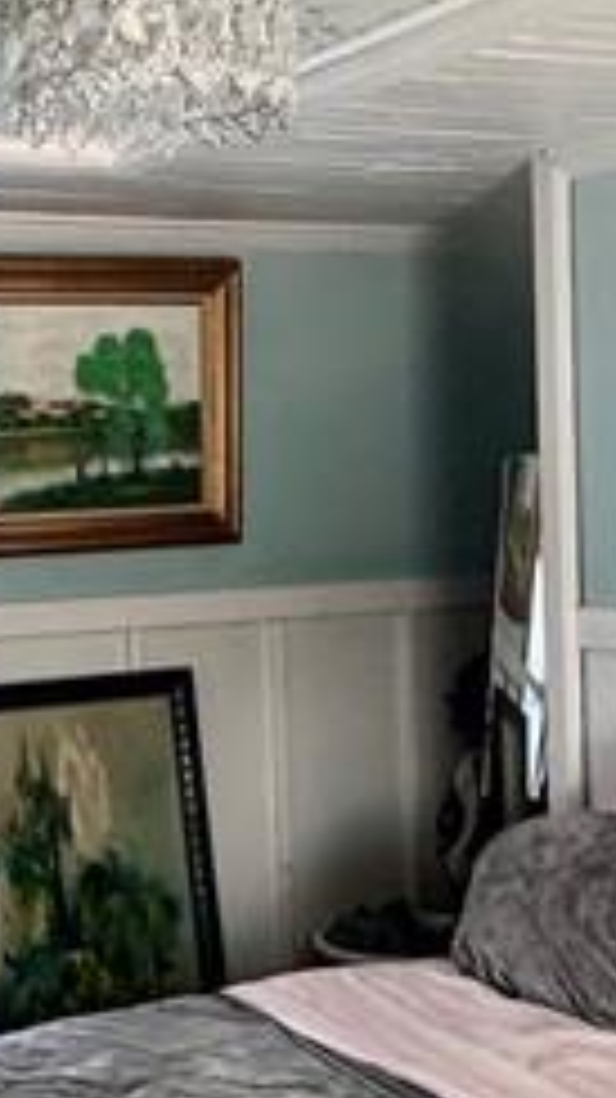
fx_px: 1861
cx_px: 148
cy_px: 616
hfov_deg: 18.7
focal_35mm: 64
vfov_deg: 32.8
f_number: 2.2
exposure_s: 1/120
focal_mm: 2.22
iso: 250
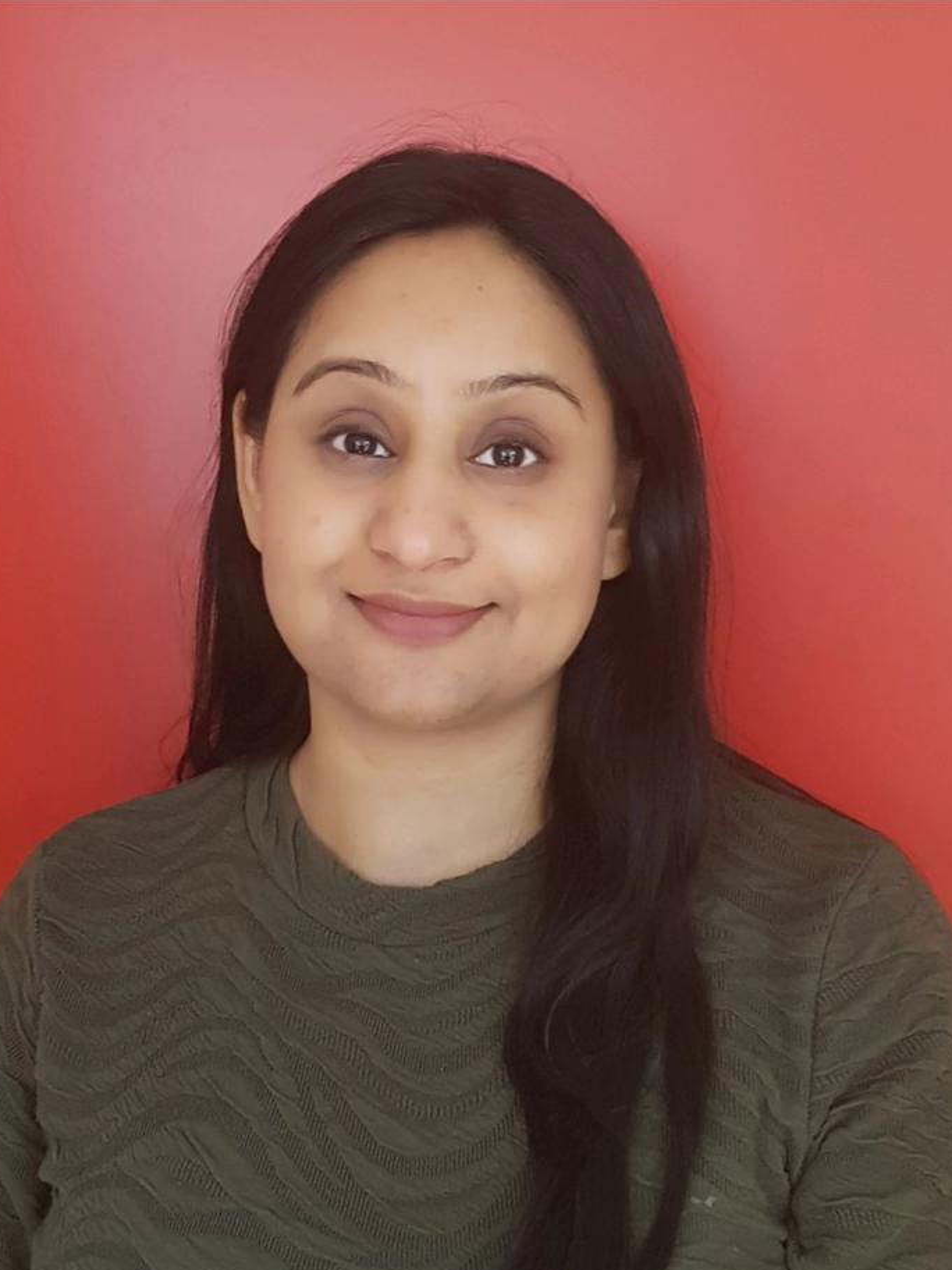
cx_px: 473
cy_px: 658
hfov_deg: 51.4
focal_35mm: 27
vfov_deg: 65.3
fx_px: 990
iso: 200
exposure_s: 1/14
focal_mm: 4.2
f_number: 1.7
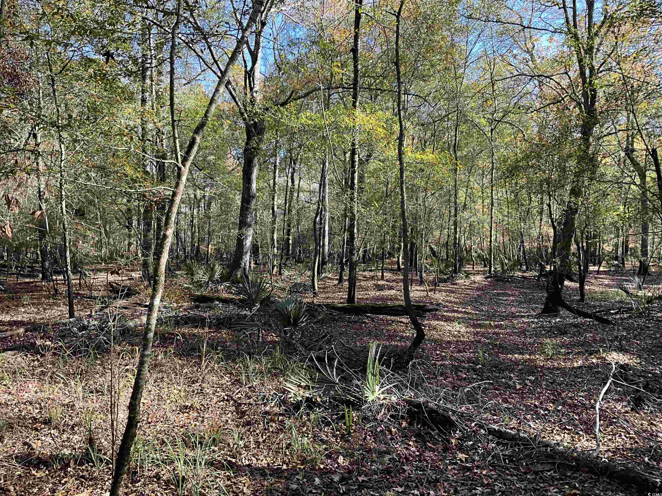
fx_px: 555
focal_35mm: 29
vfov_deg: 48.2
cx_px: 331
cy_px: 248
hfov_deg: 61.7
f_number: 1.8
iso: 16
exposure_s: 1/122
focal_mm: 3
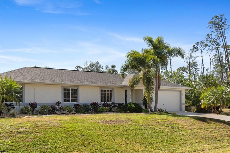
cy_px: 98
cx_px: 96
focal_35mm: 37
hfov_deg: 51.7
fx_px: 236
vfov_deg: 35.7
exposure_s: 1/200
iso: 100
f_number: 9
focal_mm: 18
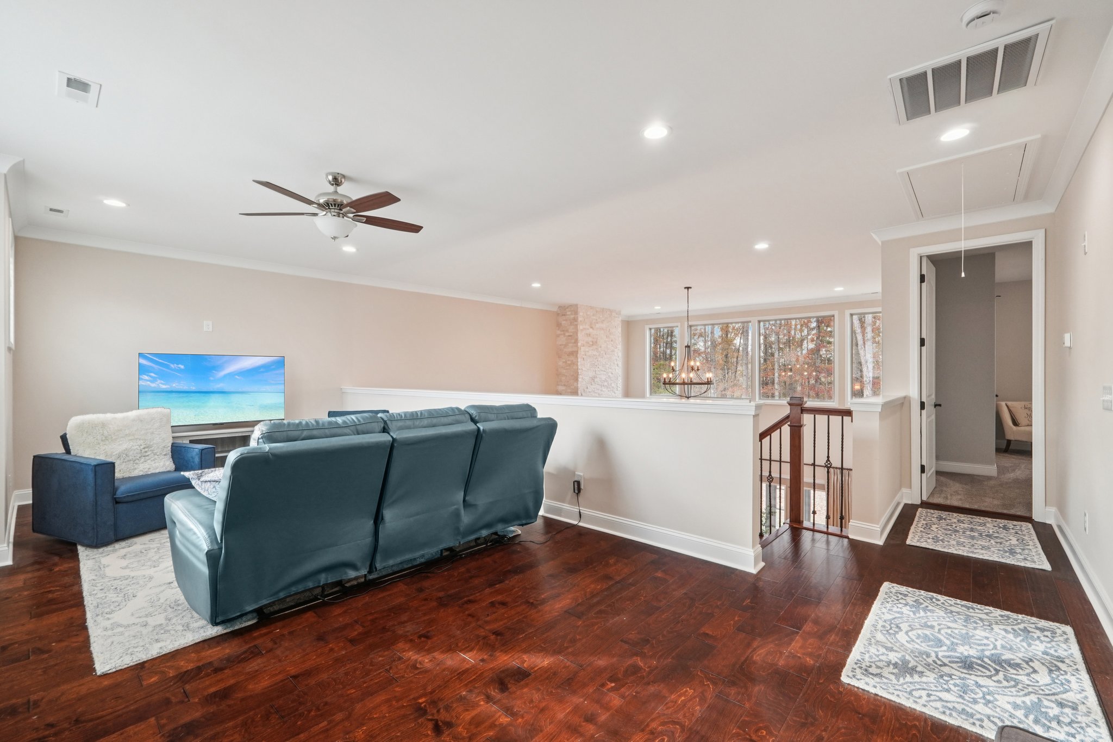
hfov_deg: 100.4
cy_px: 371
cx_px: 556
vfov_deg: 77.3
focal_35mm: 15
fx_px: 464
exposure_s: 1/10
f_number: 8
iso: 400
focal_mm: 10
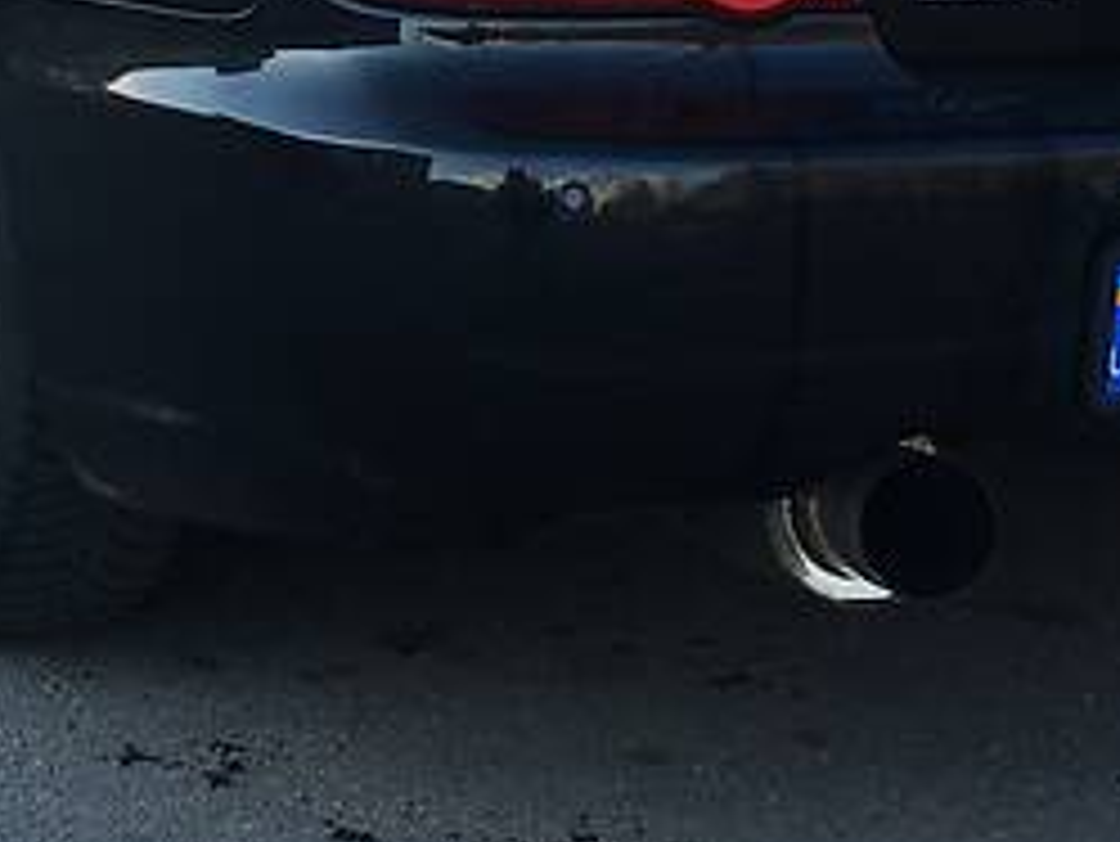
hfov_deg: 21.0
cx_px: 396
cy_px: 27
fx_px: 3010
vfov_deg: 15.6
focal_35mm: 93
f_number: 2.2
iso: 25
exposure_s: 1/273
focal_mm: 4.2
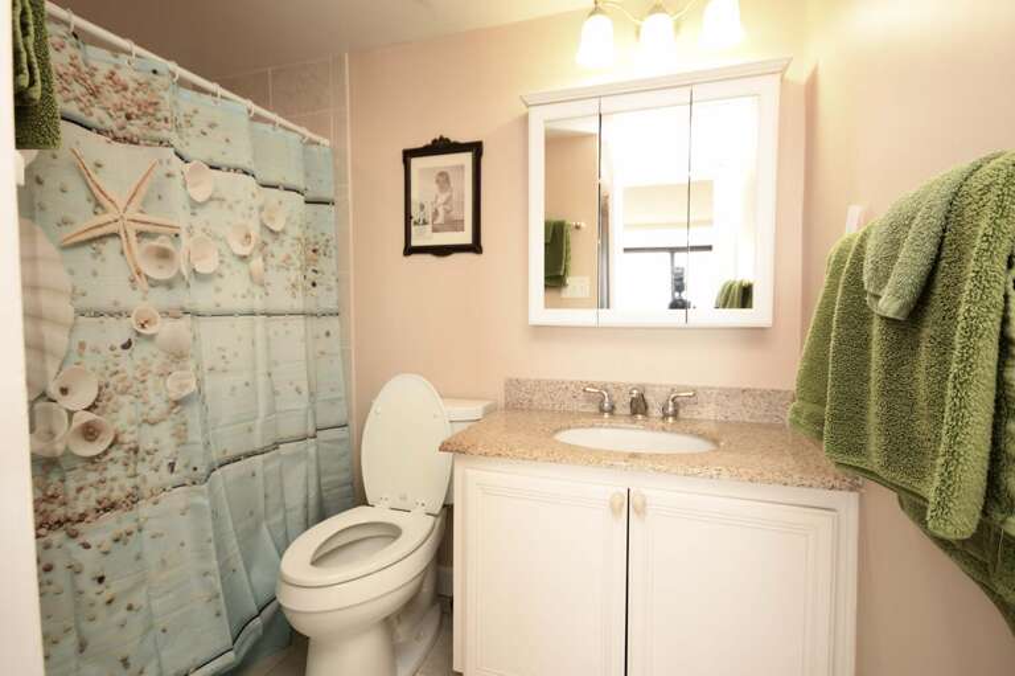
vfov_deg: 67.3
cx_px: 508
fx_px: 507
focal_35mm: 18
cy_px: 338
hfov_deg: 90.0
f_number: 4.5
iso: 100
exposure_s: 1/13
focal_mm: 12
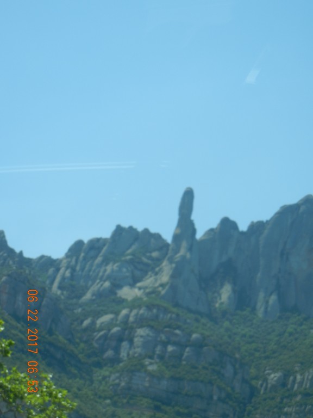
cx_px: 156
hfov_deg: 14.5
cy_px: 209
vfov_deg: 19.3
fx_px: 1230
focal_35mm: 102
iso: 160
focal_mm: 18.3
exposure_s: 1/775
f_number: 4.5
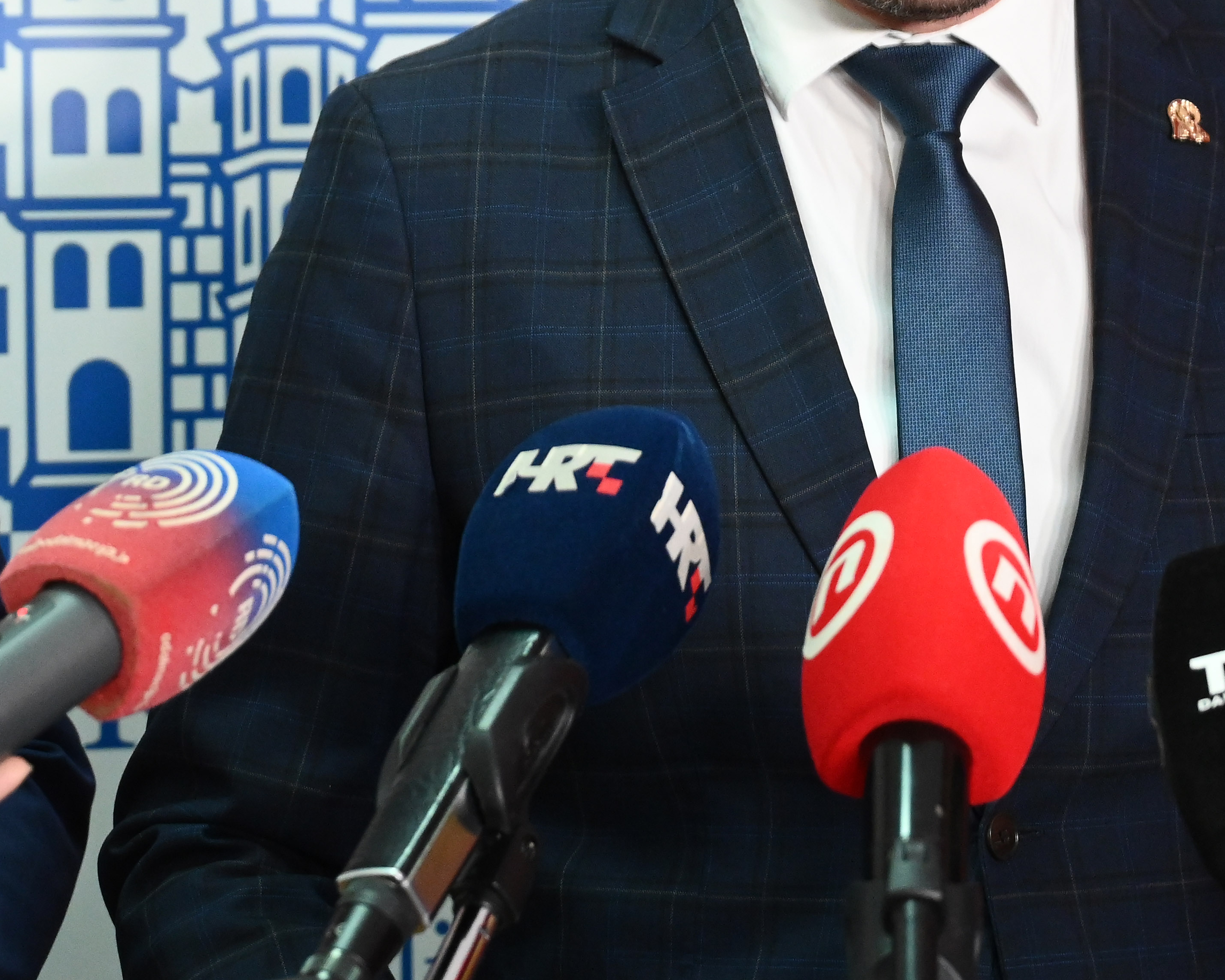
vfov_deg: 9.5
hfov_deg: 11.8
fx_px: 5910
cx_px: 718
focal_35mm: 163
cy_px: 234
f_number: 4
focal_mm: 60
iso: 2500
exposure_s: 1/125
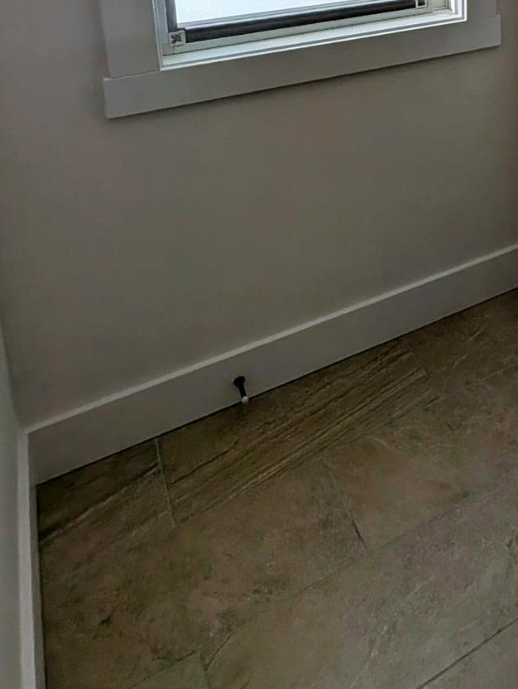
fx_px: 717
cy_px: -29
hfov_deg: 32.0
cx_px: 643
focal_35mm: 36
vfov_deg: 42.7
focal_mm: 1.95
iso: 53
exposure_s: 1/1284
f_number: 2.2
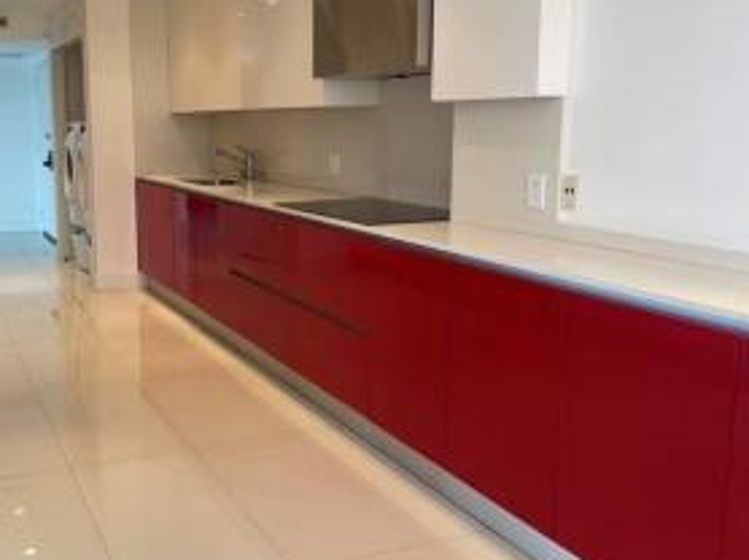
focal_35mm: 36
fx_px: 778
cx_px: 237
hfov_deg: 50.3
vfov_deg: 39.5
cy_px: 248
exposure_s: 1/120
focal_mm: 5.1
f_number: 1.6
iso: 100
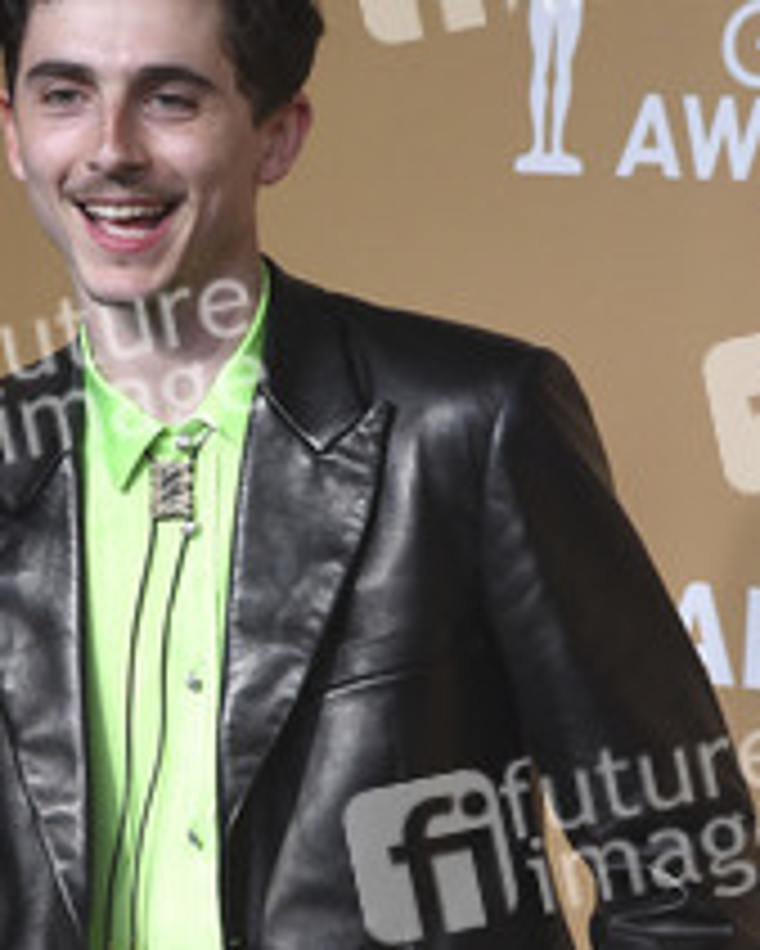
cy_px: 612
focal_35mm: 196
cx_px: 169
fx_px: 5507
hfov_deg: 7.9
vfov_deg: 9.8
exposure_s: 1/250
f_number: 7.1
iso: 2500
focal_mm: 110
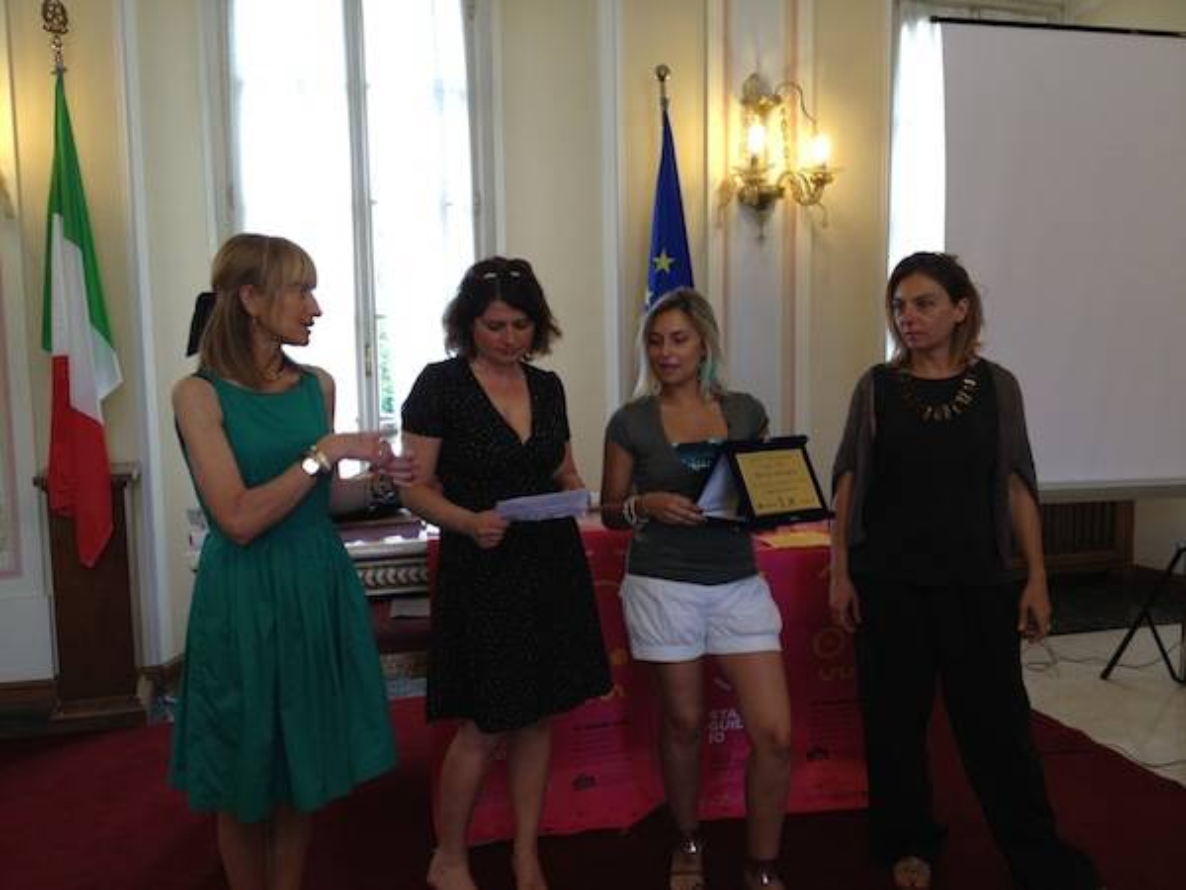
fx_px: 1199
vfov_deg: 40.7
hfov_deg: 52.6
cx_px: 593
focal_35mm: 35
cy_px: 445
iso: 64
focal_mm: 4.28
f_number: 2.4
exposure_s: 1/60
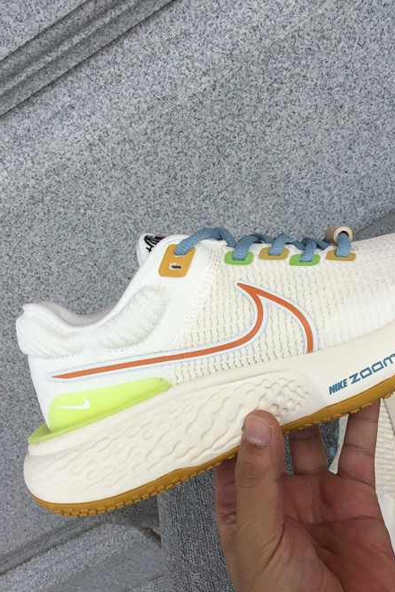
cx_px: 228
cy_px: 300
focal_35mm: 44
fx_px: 723
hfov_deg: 30.5
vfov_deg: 44.5
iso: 25
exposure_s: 1/754
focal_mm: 3.3
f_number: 2.4
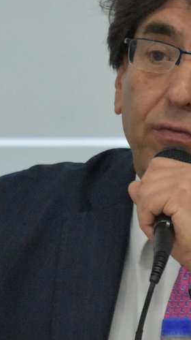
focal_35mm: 831
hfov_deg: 1.5
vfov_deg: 2.6
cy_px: 182
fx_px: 7476
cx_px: 109
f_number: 5.3
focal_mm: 220
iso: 12800
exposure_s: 1/400
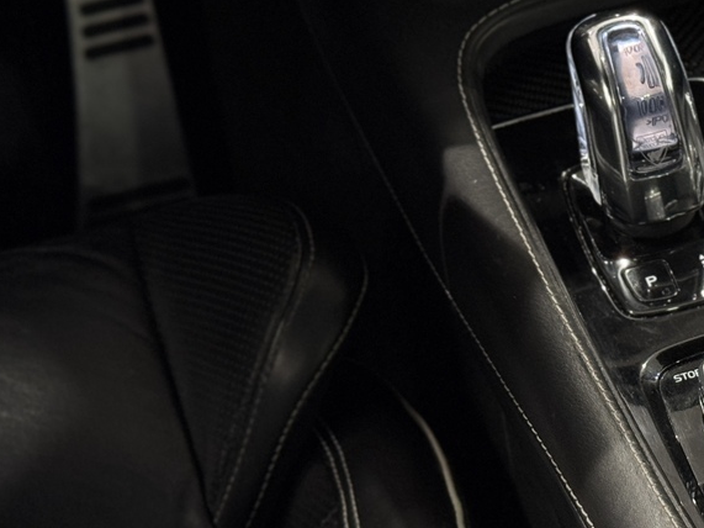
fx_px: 2460
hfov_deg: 15.7
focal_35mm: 121
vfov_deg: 12.2
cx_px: 852
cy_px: 227
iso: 160
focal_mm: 6.76
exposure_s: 1/50
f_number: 1.78
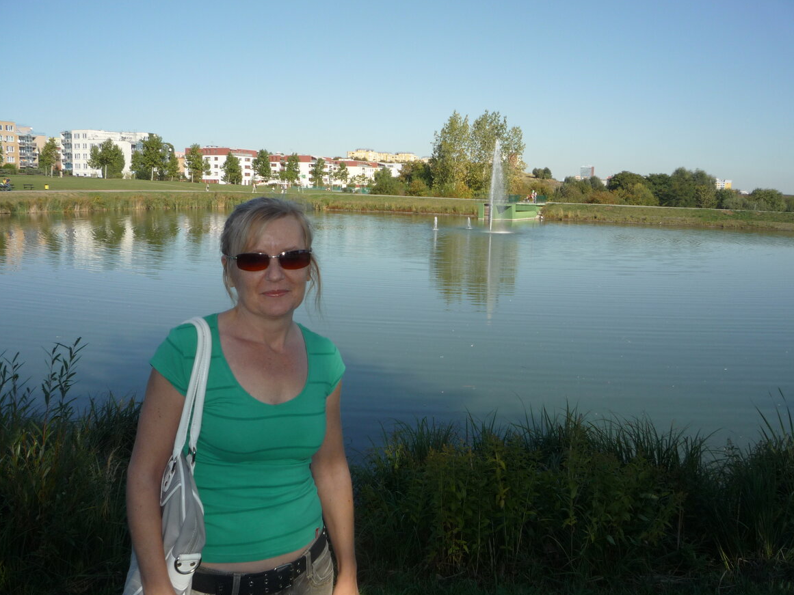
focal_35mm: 31
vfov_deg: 45.4
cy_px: 294
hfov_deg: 58.3
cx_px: 389
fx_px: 711
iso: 100
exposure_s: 1/400
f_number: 5
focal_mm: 5.2
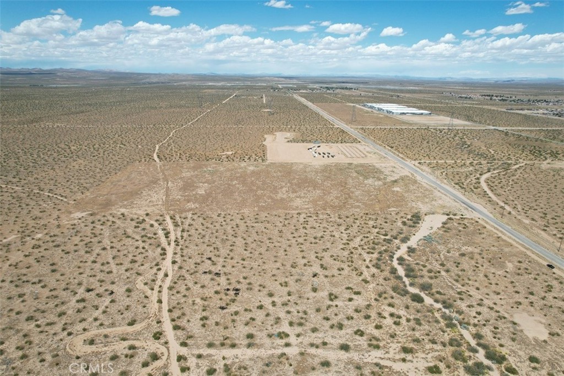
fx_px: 345
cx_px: 282
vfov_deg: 57.2
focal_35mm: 22
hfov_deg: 78.6
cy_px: 188
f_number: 2.8
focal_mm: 8.38
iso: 100
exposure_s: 1/640
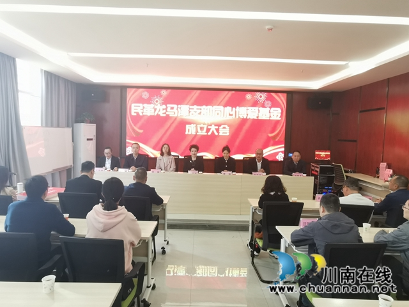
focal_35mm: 23
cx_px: 204
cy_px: 154
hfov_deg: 73.9
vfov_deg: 58.9
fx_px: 272
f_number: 2.2
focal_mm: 2.26
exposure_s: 1/33.3
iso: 250
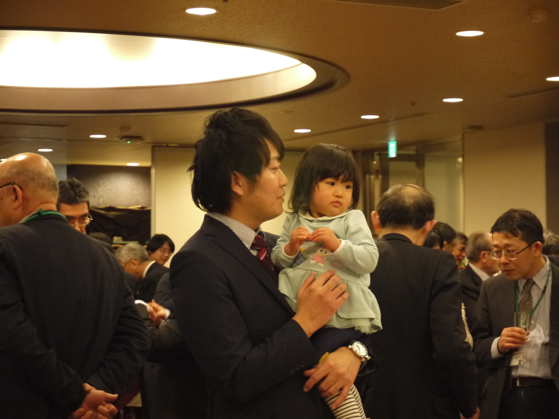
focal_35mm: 84
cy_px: 210
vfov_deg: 17.6
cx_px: 280
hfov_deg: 23.3
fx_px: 1356
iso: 800
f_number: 5.6
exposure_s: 1/15
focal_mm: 42
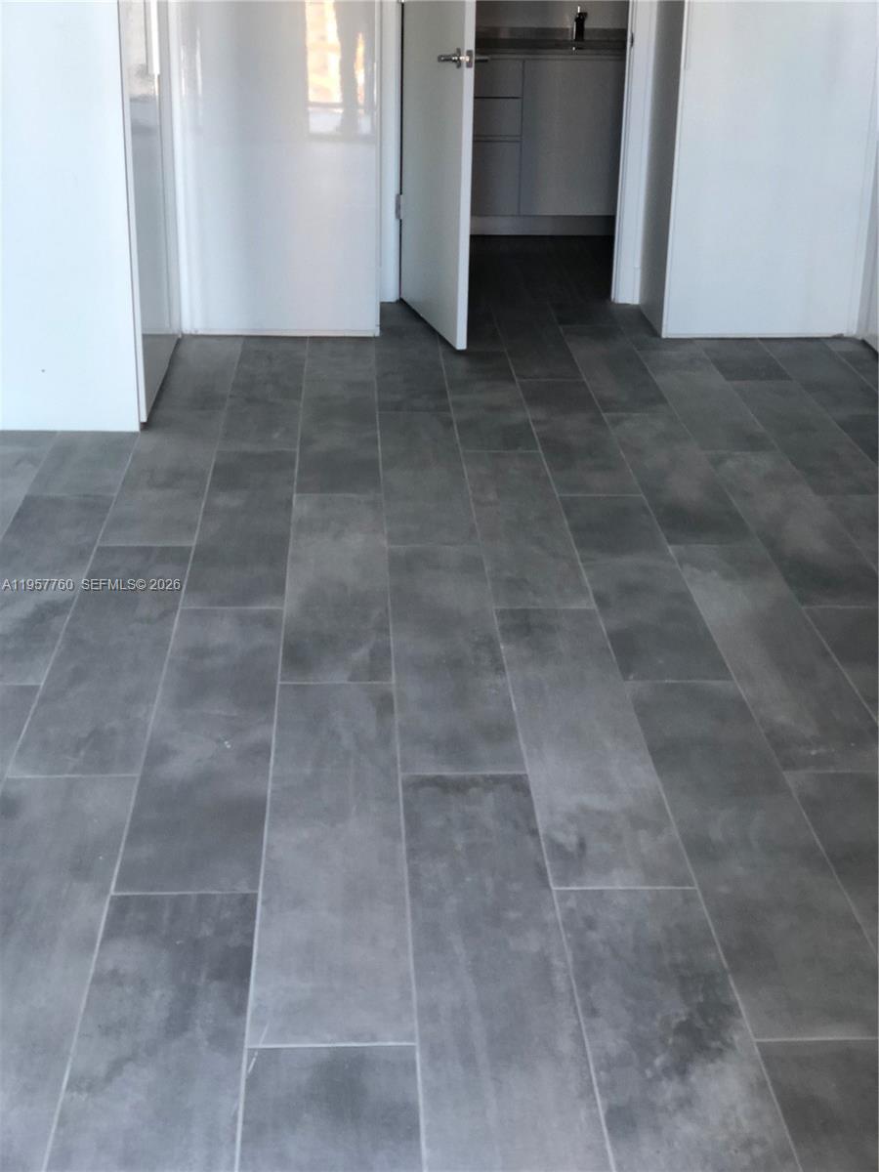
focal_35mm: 52
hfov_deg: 28.0
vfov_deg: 36.8
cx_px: 440
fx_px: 1761
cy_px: 586
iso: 80
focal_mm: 6
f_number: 2.4
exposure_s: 1/40
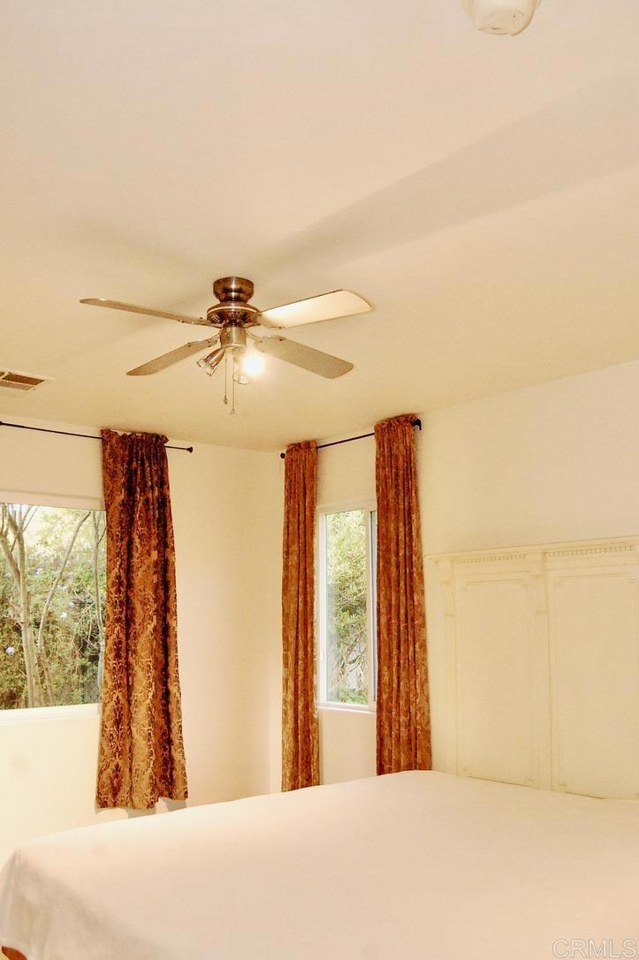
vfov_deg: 67.4
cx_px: 320
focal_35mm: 27
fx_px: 720
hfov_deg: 47.9
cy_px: 480
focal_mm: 18
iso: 3200
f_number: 5.6
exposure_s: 1/60
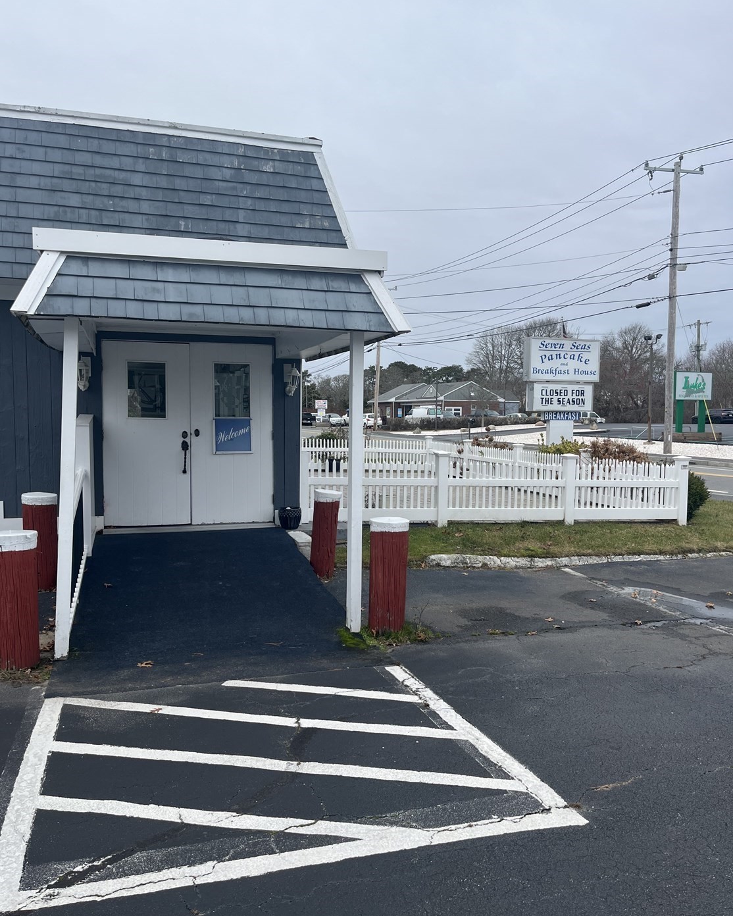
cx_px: 358
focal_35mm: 28
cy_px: 471
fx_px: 759
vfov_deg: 62.2
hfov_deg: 51.5
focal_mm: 5.1
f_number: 1.6
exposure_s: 1/1776
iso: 50
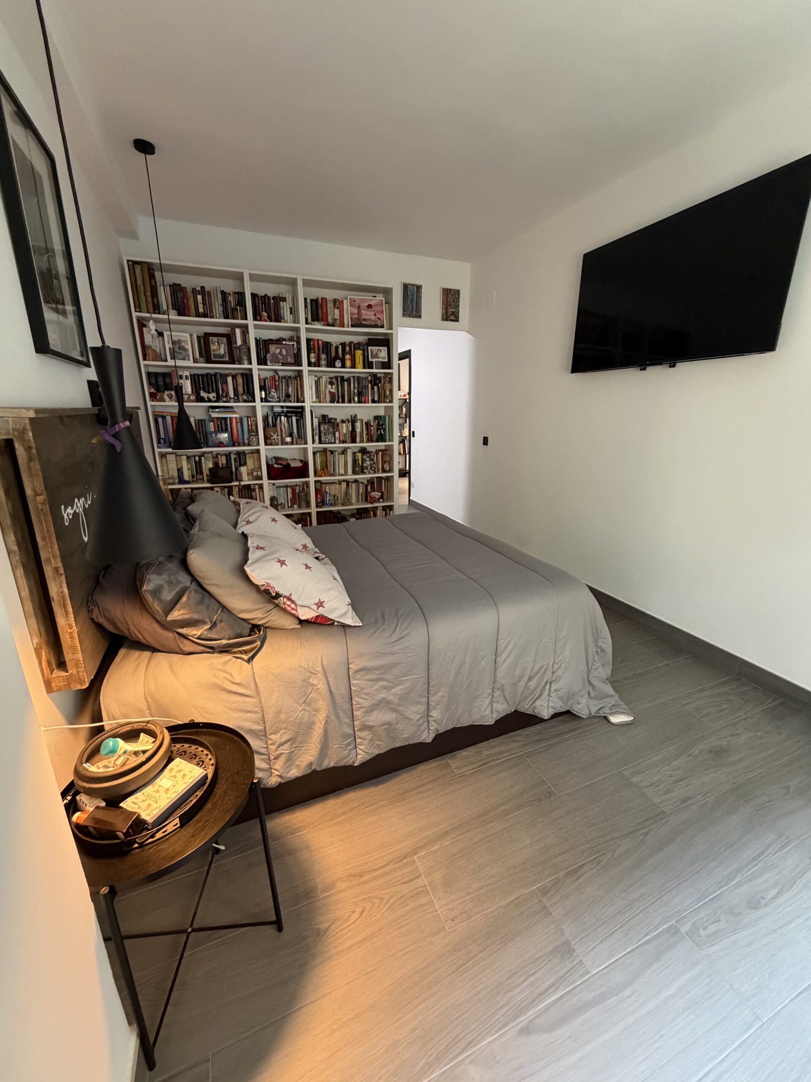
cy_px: 541
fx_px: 437
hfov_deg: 85.7
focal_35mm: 14
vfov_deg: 102.1
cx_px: 406
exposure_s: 1/50
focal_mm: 2.22
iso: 500
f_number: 2.2
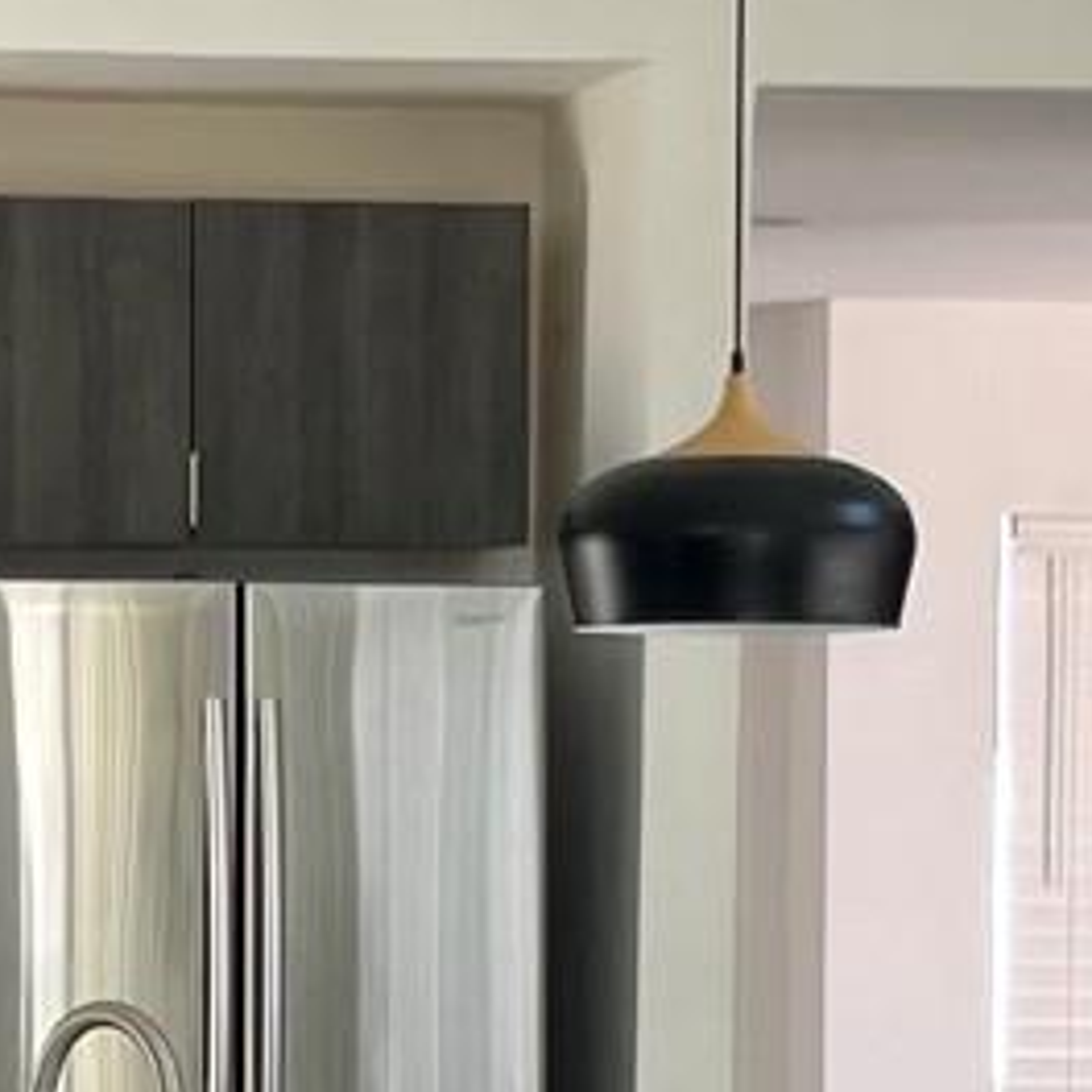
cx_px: 372
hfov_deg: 9.8
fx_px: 6353
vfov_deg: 9.8
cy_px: 898
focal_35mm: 178
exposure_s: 1/122
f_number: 1.5
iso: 40
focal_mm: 5.7
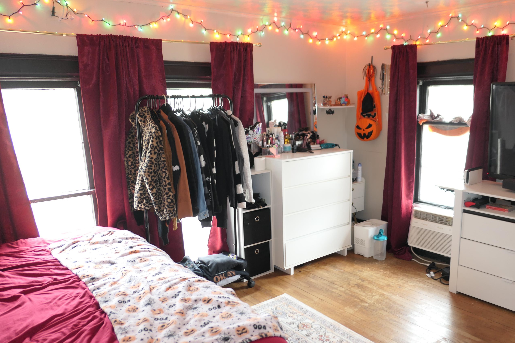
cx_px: 304
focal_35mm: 29
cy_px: 196
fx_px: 415
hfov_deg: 63.2
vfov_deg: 44.9
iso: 125
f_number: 1.4
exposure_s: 1/8
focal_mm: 8.8
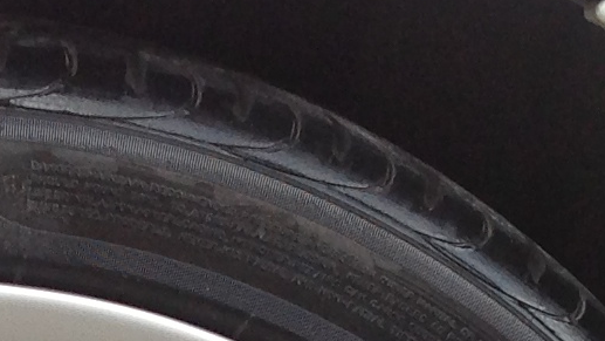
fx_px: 3065
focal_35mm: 191
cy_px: 885
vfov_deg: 6.0
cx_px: -157
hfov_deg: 11.0
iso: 50
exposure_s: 1/147
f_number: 2.4
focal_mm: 4.28
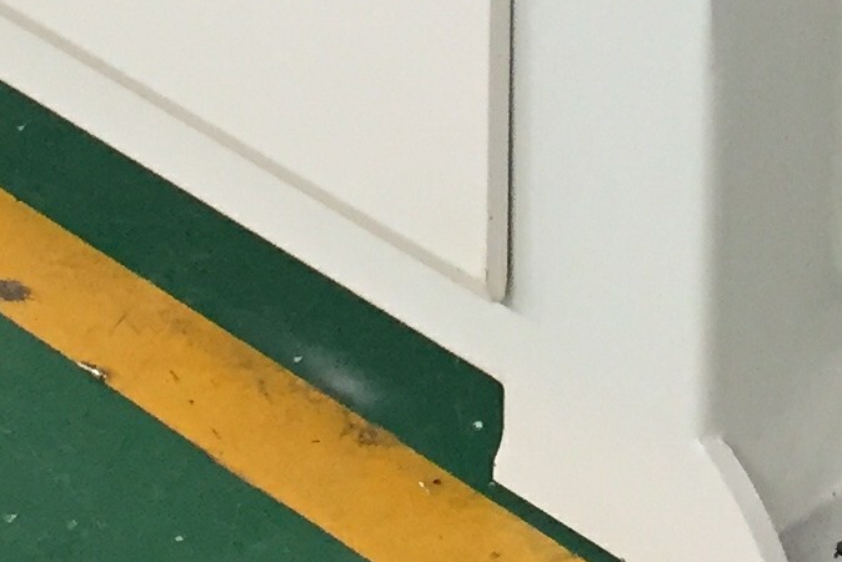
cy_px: -686
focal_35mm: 146
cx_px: 698
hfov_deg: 14.0
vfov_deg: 8.7
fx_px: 3416
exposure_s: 1/33
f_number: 2.2
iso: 64
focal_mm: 4.15
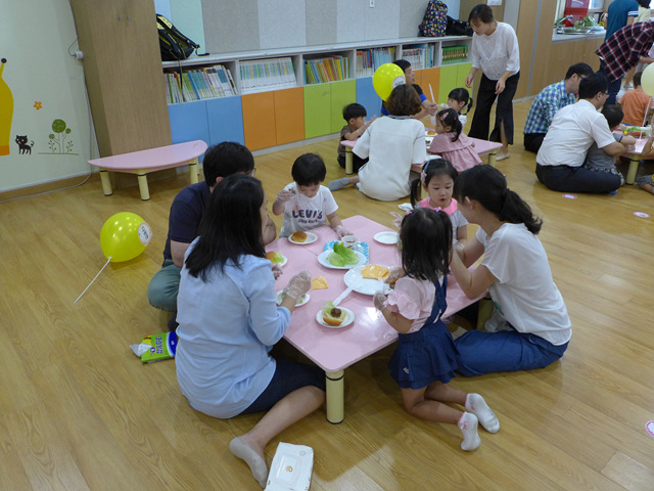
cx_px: 327
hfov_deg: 63.4
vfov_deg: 49.7
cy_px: 246
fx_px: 529
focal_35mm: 28
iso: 320
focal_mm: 5.5
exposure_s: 1/250
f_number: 1.5
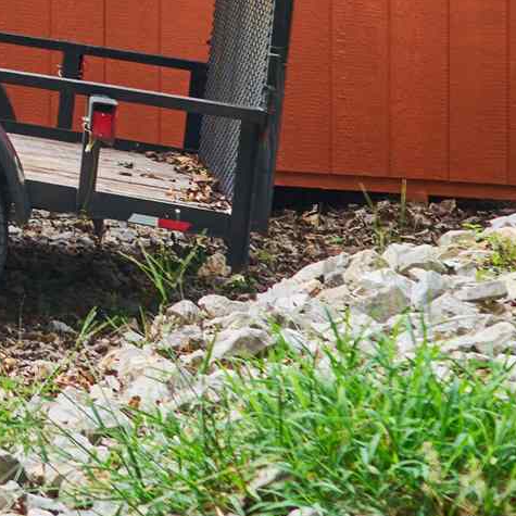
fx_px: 2226
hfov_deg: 11.1
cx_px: -723
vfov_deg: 12.3
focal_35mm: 132
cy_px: -372
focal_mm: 24
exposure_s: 1/1250
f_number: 3.2
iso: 250
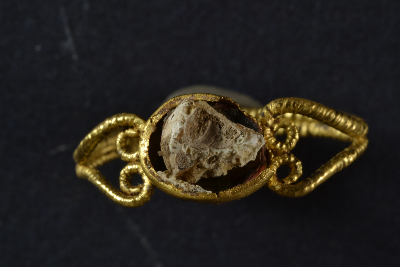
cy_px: 134
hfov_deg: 22.6
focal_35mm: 90
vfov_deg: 15.2
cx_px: 200
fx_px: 1000
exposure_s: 2.5
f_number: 36
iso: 100
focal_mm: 60
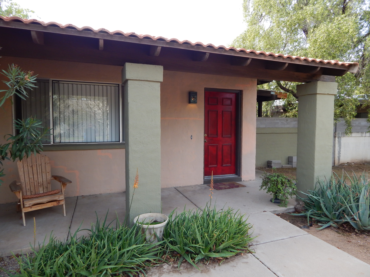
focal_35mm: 22
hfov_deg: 76.4
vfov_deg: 61.1
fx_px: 235
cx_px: 185
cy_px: 138
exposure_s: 1/250
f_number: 3
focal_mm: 4
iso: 125
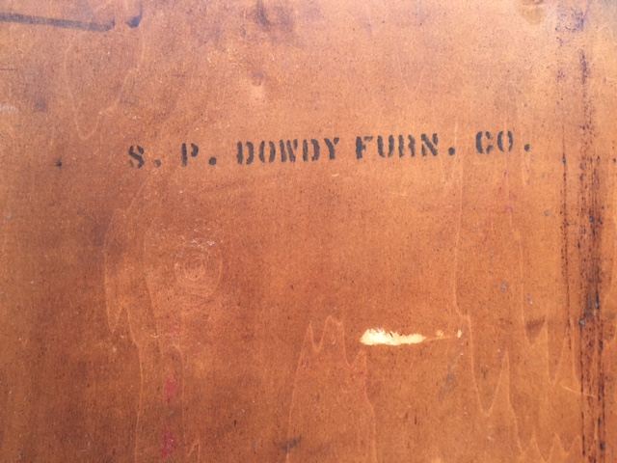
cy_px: 232
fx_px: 517
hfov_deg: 61.7
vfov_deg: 48.2
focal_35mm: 29
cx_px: 308
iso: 32
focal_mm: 4.15
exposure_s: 1/460
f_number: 2.2
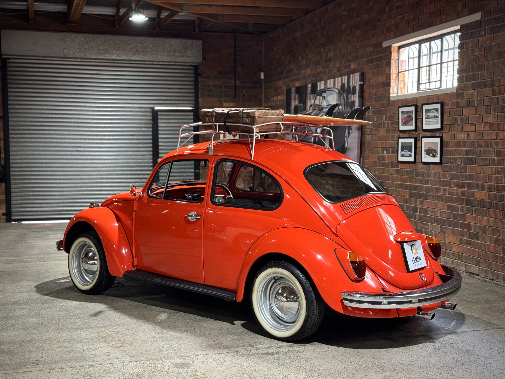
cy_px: 190
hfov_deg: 39.7
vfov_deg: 30.3
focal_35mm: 48
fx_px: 700
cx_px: 252
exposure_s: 1/33
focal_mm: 6.76
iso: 250
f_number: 1.78
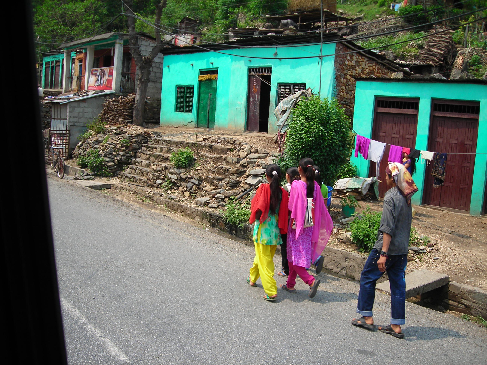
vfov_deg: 37.7
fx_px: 535
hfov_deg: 49.0
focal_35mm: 38
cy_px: 182
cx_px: 244
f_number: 3.2
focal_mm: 6.3
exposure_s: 1/342
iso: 50
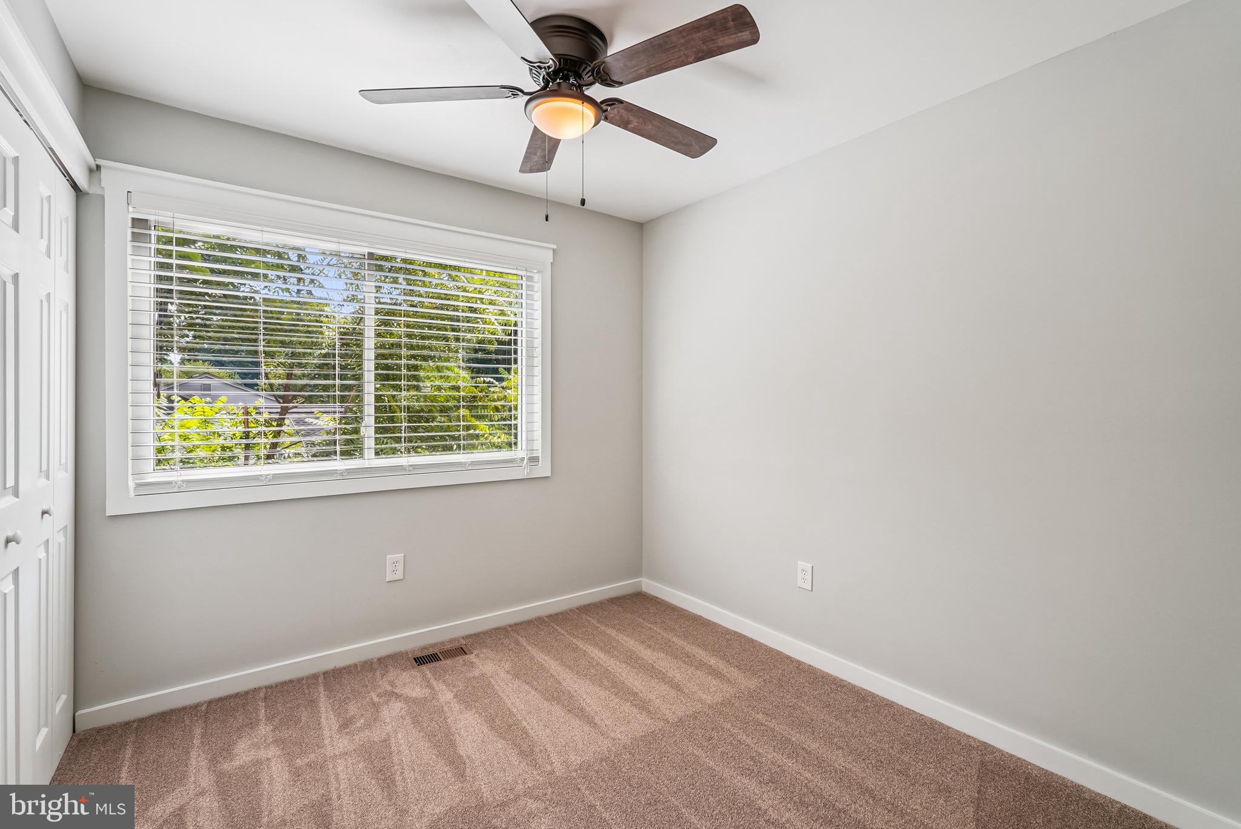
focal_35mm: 16
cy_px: 414
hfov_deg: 95.0
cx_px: 620
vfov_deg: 72.1
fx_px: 569
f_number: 8
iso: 100
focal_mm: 16.5
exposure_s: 1/10
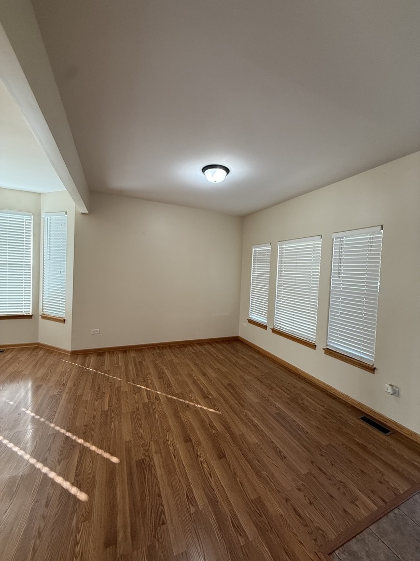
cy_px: 280
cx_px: 210
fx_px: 226
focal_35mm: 14
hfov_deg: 85.7
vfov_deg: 102.1
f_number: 2.2
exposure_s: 1/120
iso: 320
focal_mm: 2.22
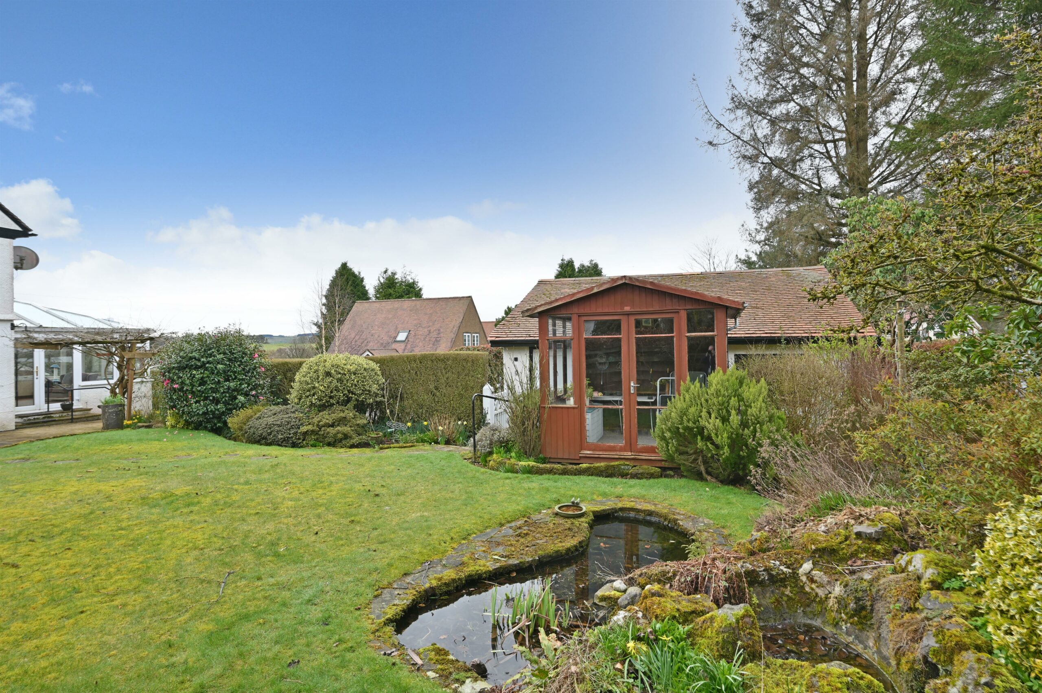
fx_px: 535
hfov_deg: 88.5
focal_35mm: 18
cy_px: 346
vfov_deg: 65.9
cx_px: 521
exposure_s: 1/50
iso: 125
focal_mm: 18.5
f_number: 10
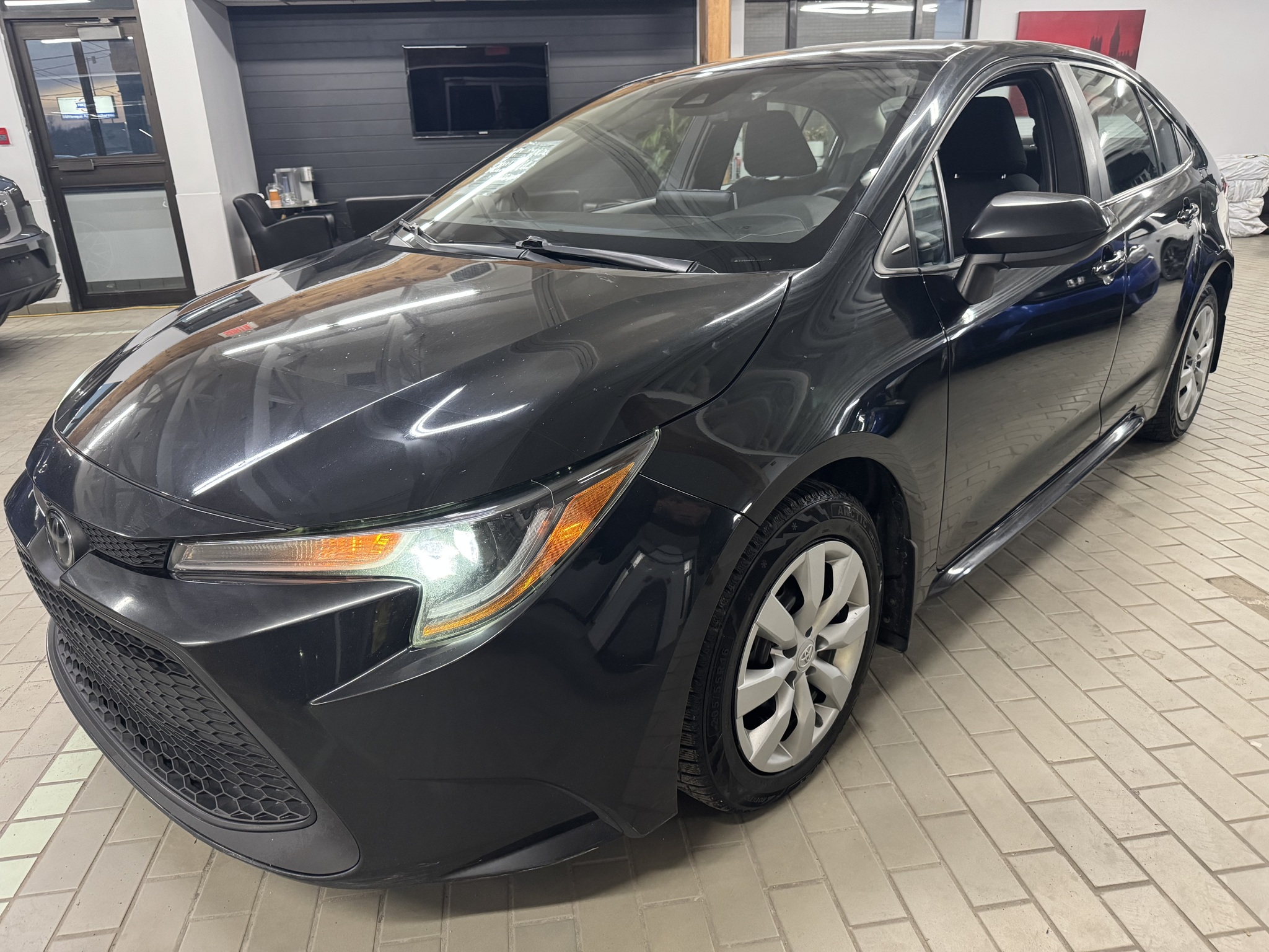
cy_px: 476
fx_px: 880
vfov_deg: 56.8
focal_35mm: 24
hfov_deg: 71.6
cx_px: 634
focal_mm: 6.76
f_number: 1.78
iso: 500
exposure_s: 1/60
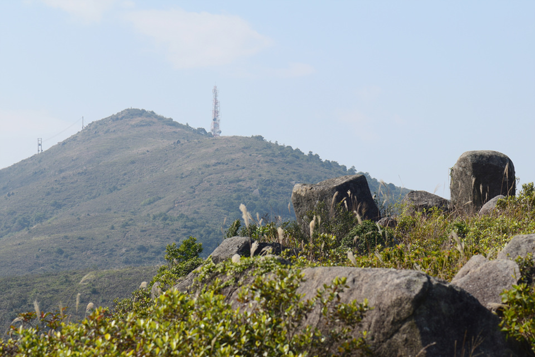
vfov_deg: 8.7
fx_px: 2340
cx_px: 268
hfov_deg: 13.0
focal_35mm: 158
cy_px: 178
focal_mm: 105
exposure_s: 1/250
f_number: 9
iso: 100
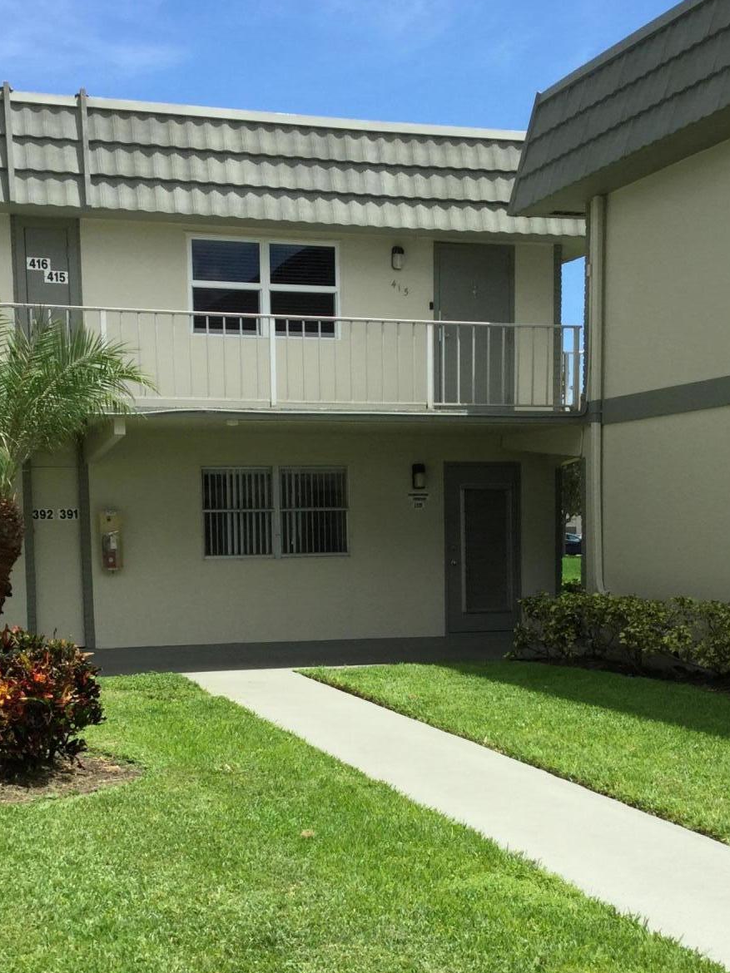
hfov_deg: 27.5
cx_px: 340
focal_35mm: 53
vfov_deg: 35.7
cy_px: 672
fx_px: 1491
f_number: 2.4
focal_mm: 3.3
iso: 25
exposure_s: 1/1116
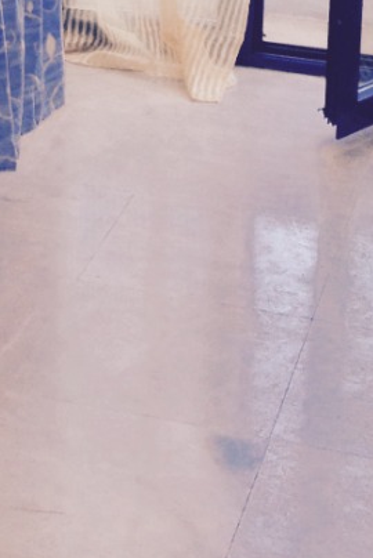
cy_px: -227
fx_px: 2094
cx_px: 26
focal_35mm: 135
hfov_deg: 10.1
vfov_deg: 14.4
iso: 50
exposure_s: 1/120
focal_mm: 4.28
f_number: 2.4
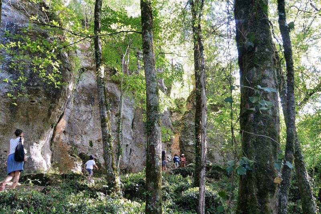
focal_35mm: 31
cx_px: 160
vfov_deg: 42.3
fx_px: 276
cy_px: 107
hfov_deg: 60.3
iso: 640
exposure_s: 1/60
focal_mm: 11.5
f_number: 4.2
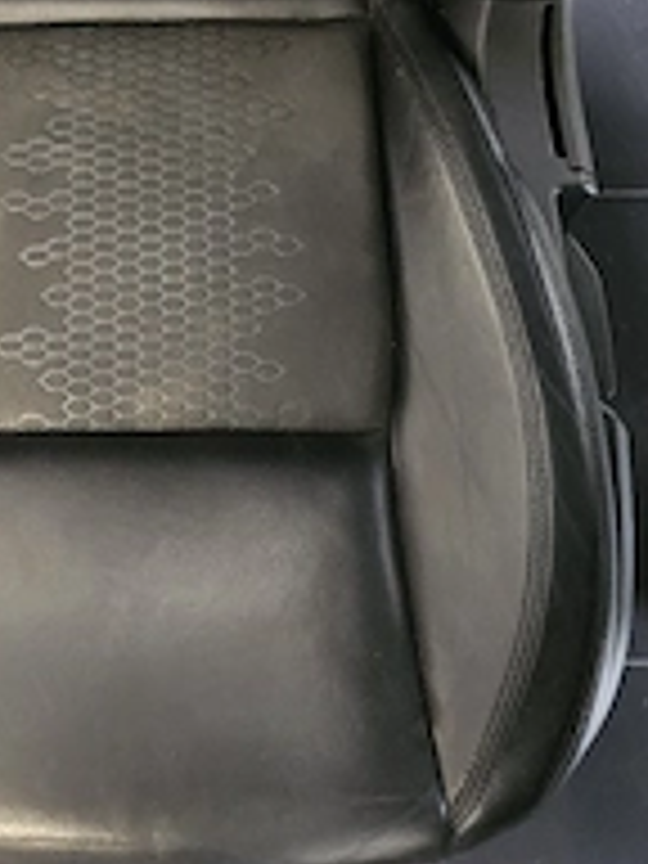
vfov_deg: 36.3
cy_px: 32
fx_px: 1198
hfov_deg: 29.8
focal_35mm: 48
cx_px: 158
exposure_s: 1/25.1
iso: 1600
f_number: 1.8
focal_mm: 5.4
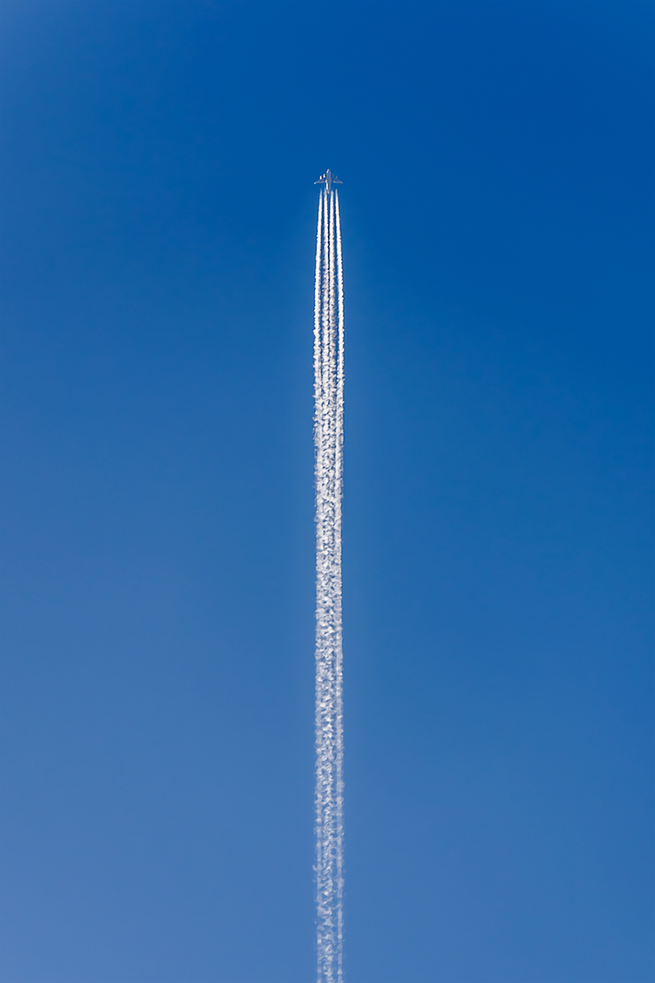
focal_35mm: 158
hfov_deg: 8.7
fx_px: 4299
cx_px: 328
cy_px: 492
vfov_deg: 13.0
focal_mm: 105
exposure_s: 1/320
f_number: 7.1
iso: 100
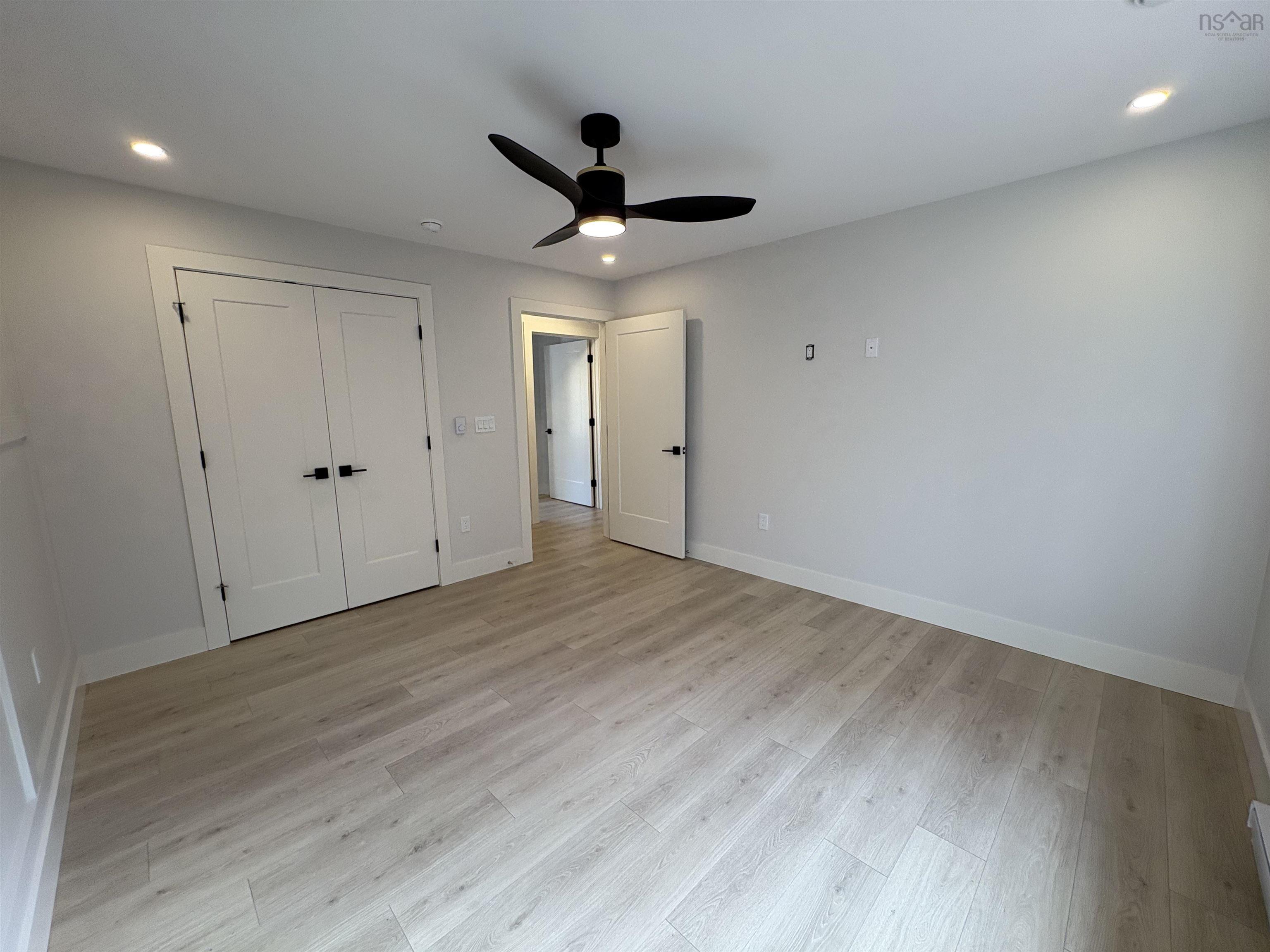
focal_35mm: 14
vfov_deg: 85.7
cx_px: 635
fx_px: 514
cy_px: 476
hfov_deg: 102.1
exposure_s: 1/120
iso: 80
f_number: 2.2
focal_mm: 2.22
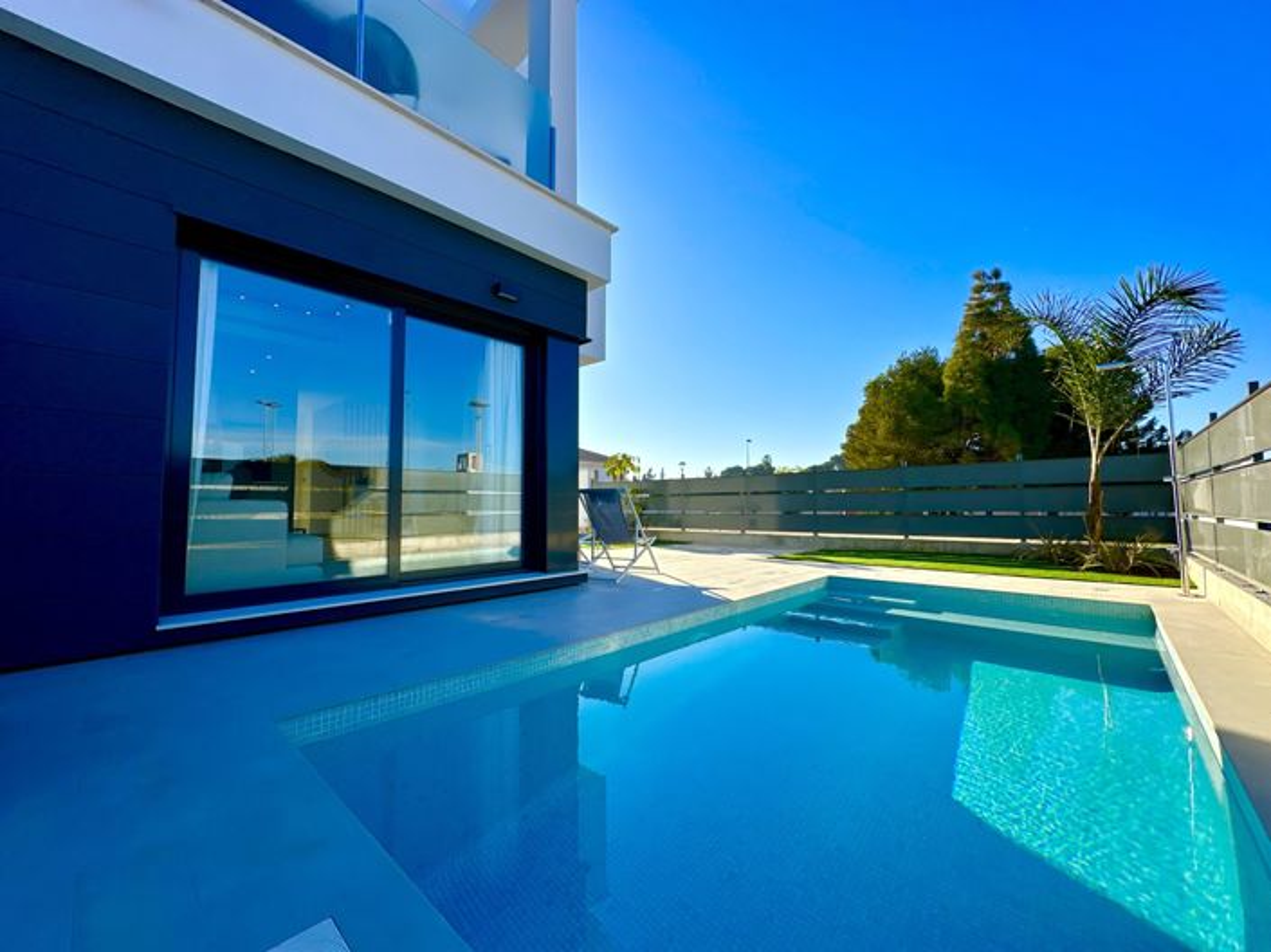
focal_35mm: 14
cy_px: 476
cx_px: 636
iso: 40
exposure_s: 1/1984
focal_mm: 2.22
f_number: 2.2
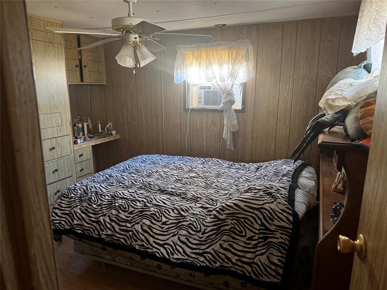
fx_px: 268
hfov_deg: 71.6
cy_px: 145
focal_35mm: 24
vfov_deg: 56.8
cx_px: 194
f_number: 1.78
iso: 640
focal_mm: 6.76
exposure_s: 1/40
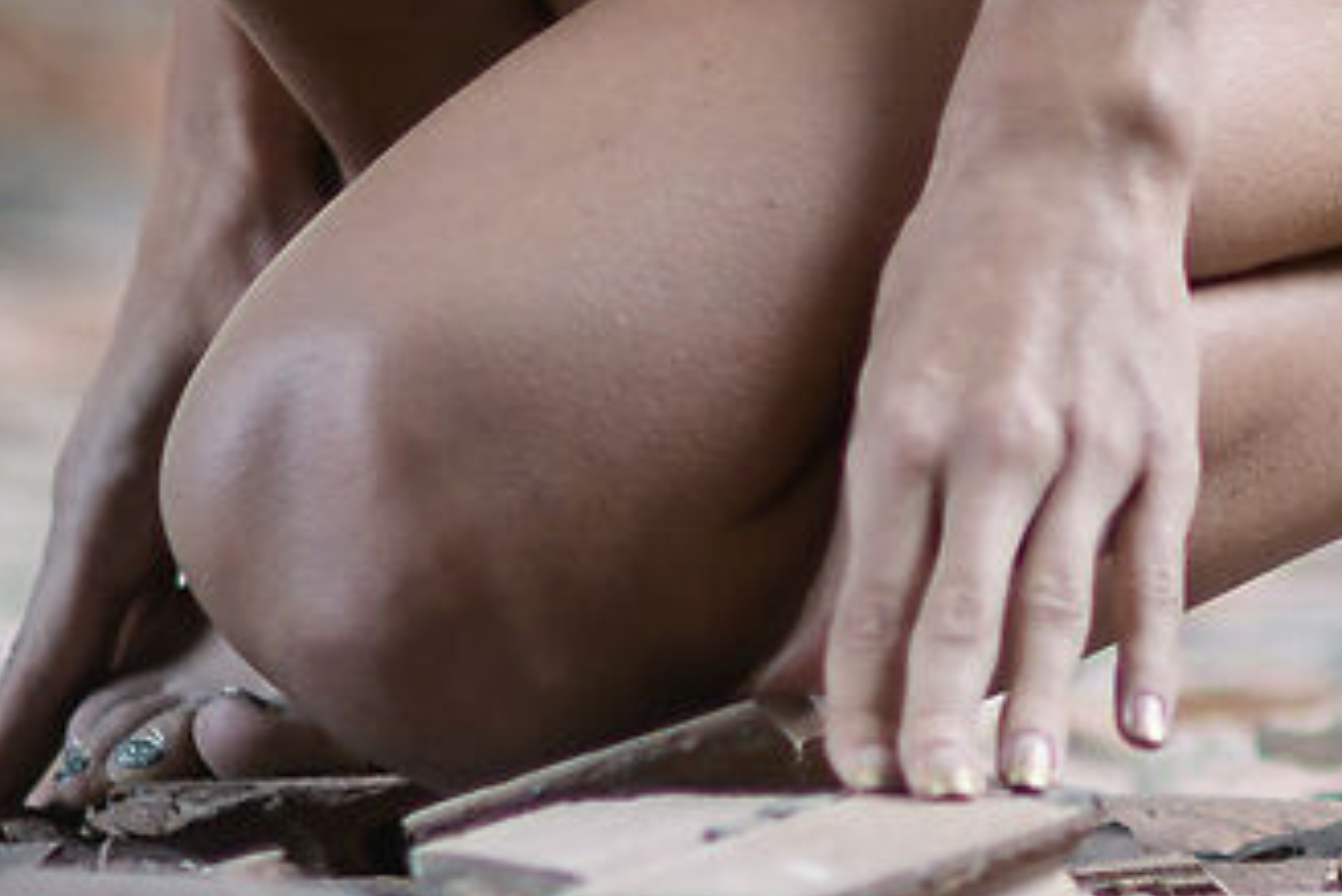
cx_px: 2700
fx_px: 23196
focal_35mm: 622
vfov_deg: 2.2
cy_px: -712
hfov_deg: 3.3
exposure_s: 1/100
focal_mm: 85
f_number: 1.8
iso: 140
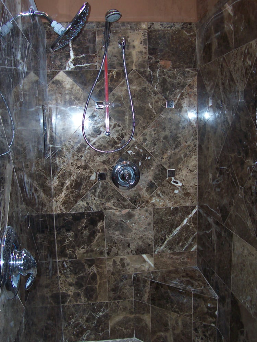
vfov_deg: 50.1
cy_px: 171
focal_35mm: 37
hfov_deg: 38.7
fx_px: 366
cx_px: 128
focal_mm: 5.6
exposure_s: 1/60
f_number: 2.8
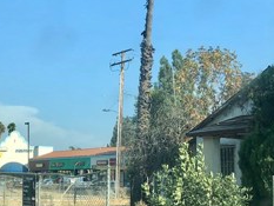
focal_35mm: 77
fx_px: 610
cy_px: 87
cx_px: 53
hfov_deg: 24.9
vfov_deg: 19.1
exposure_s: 1/1372
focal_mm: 4
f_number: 1.8
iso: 20
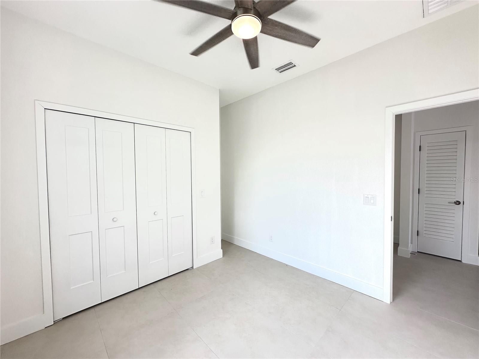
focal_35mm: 14
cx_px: 240
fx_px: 194
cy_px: 180
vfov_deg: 85.7
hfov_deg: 102.1
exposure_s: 1/259
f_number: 2.2
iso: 40
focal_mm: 2.22
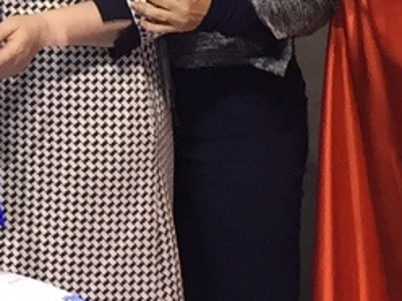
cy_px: -319
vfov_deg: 7.4
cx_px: -204
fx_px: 2218
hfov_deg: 10.0
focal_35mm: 191
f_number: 2.2
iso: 100
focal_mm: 4.15
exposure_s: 1/33
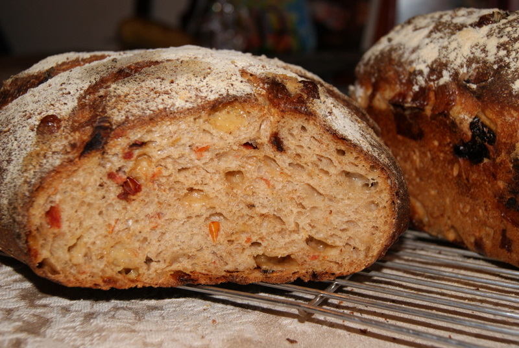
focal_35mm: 52
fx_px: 758
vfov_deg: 25.8
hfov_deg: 37.8
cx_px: 260
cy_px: 174
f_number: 5.6
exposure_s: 1/60
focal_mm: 35
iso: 400
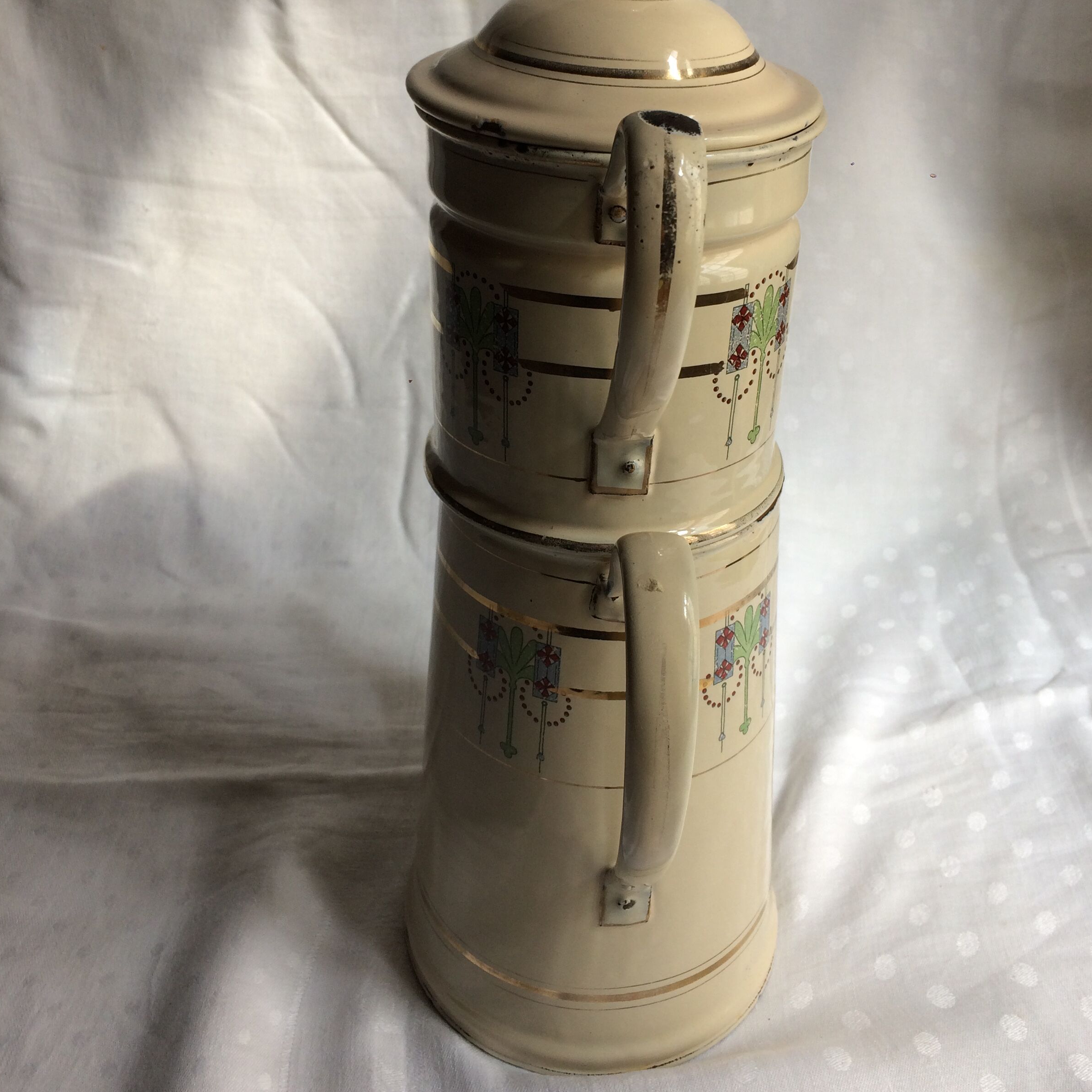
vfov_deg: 46.8
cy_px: 416
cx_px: 556
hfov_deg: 47.2
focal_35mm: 35
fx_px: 1249
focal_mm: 4.15
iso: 40
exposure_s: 1/50
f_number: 2.2
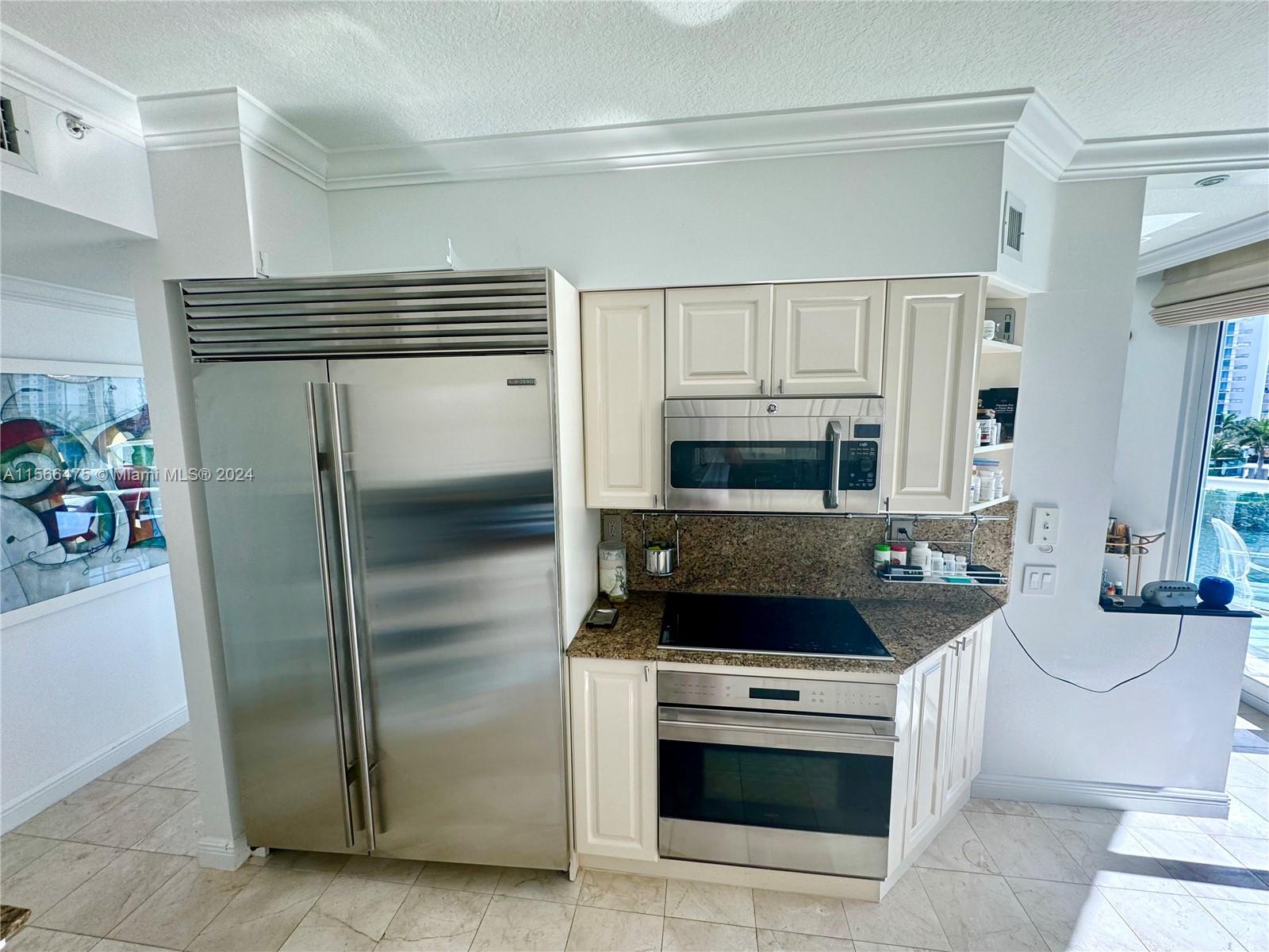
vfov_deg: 85.7
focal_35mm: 14
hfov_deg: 102.1
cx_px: 634
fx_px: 513
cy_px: 476
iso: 40
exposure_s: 1/158
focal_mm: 2.22
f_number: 2.2
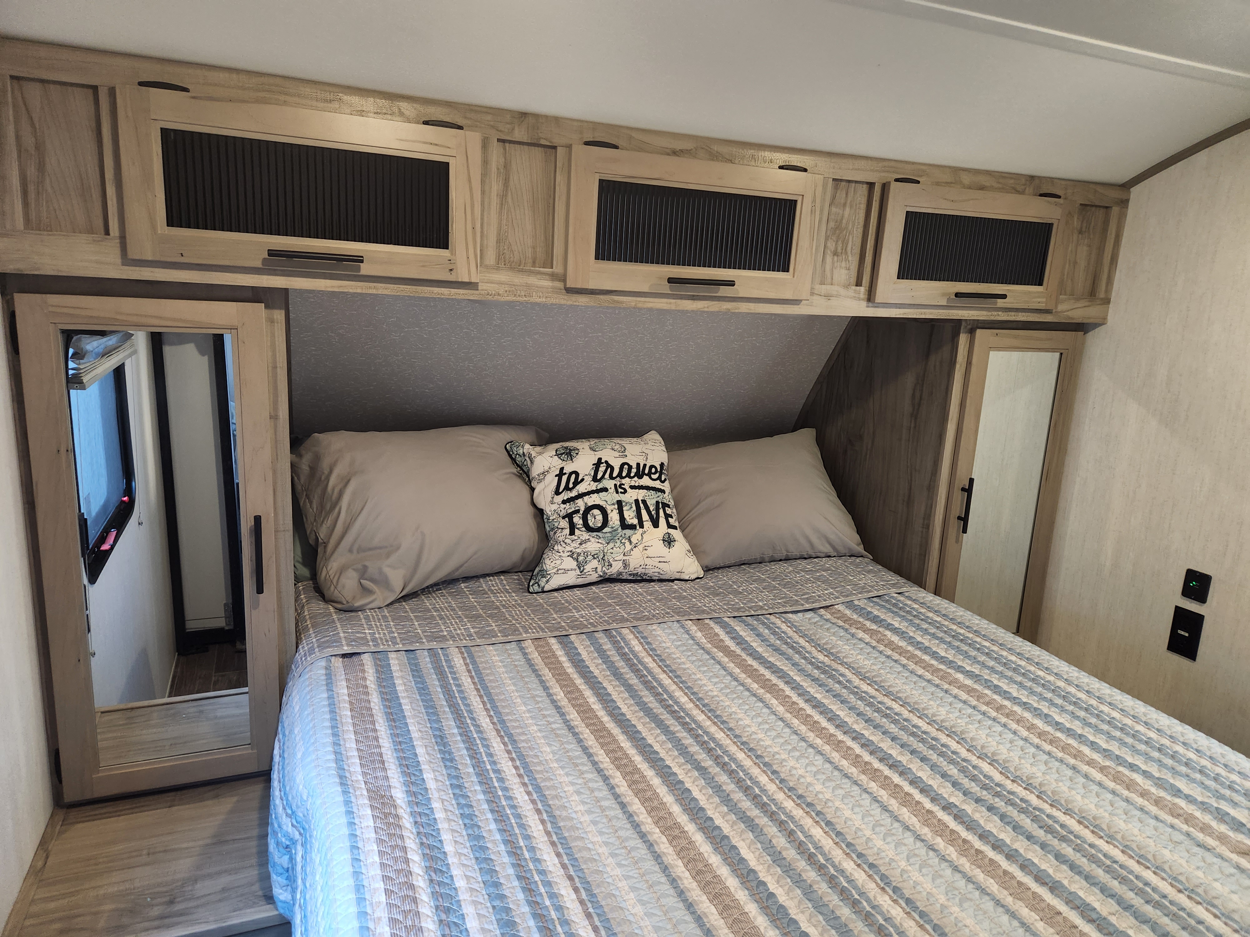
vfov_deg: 58.9
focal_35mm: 23
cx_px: 625
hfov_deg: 73.9
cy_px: 468
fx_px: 831
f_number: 1.8
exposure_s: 1/120
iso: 400
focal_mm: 5.4
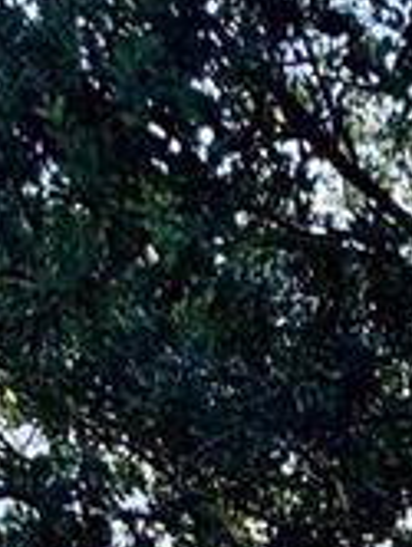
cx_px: 808
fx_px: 1599
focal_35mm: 101
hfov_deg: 12.9
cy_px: 1625
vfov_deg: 11.5
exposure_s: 1/407
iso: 40
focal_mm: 2.22
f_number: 2.2
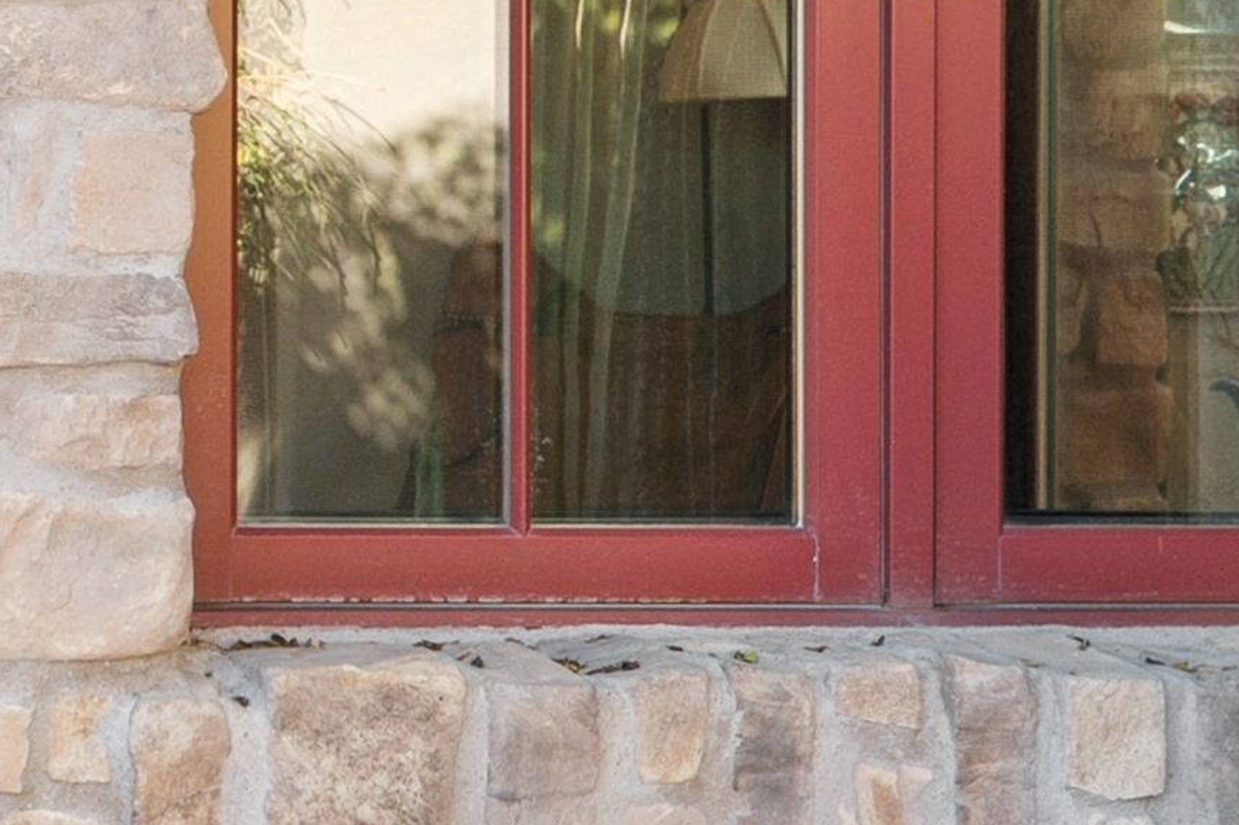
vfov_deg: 10.8
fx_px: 4334
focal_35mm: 126
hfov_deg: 14.6
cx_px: -848
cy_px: 43
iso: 320
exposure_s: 1/13
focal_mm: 18
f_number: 8
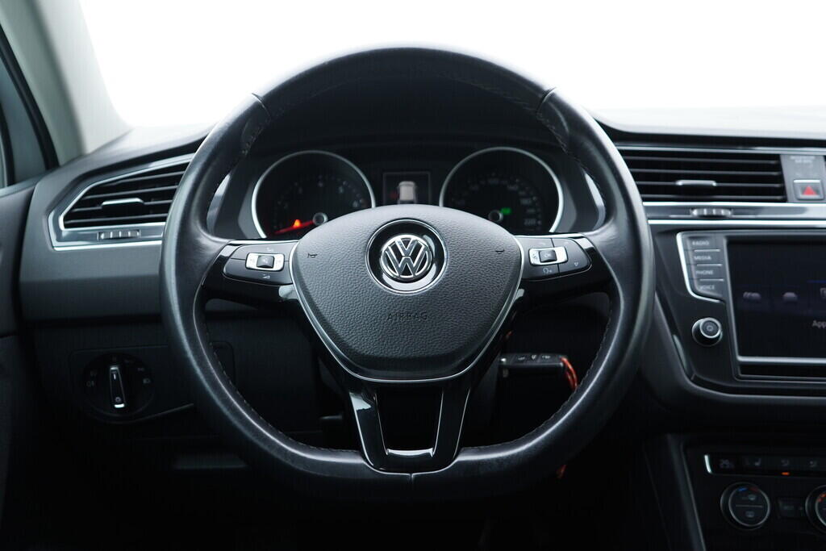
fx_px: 826
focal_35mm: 36
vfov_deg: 36.9
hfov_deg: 53.1
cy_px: 276
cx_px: 413
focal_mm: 24
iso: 250
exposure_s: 1/40
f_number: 2.8
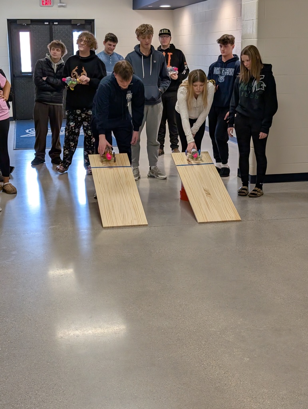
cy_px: 204
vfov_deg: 38.9
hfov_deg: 29.7
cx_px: 154
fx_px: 580
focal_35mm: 49
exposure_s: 1/281
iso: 430
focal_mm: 6.9
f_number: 1.68
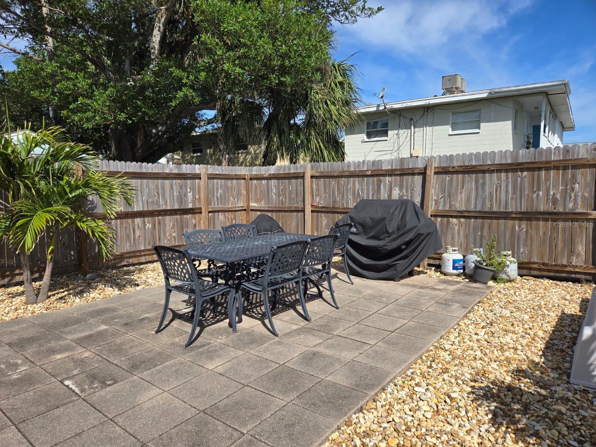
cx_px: 298
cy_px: 224
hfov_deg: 73.9
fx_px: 396
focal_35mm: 23
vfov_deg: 58.9
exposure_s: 1/1904
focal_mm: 5.4
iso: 25
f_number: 1.8
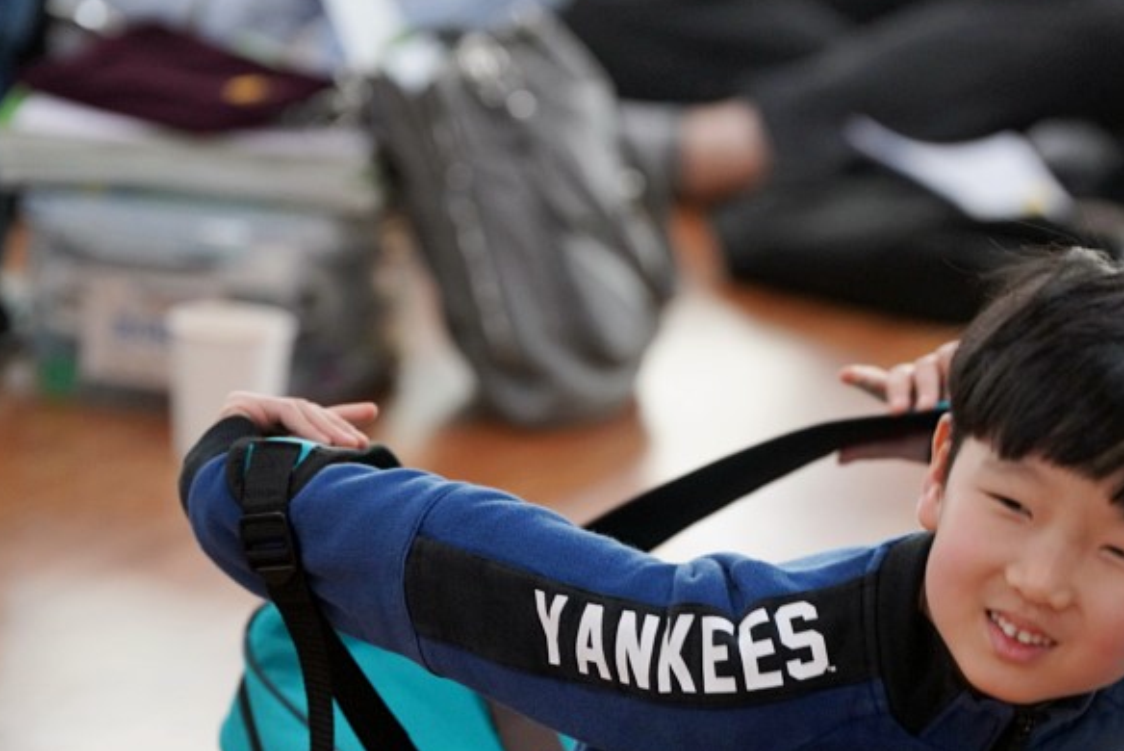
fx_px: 9621
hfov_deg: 6.7
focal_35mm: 308
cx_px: 716
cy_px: 553
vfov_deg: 4.5
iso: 2500
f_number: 4
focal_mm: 200
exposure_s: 1/250
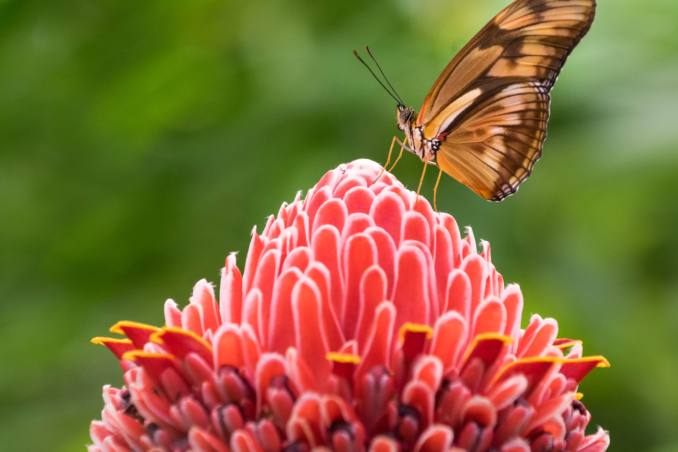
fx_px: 7231
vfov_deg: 3.6
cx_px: 389
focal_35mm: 384
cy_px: 195
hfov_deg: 5.4
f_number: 8
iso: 800
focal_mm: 200
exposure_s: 1/320
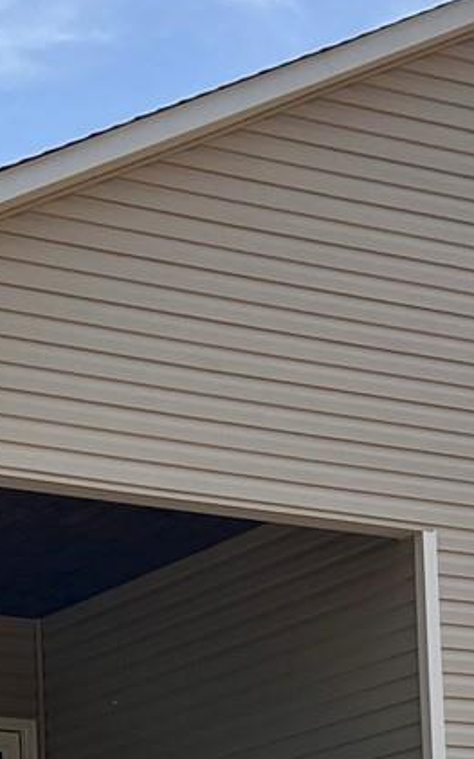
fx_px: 2771
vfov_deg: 15.0
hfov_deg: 9.7
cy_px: 961
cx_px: -41
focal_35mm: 134
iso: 50
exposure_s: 1/4115
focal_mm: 5.7
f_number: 1.5
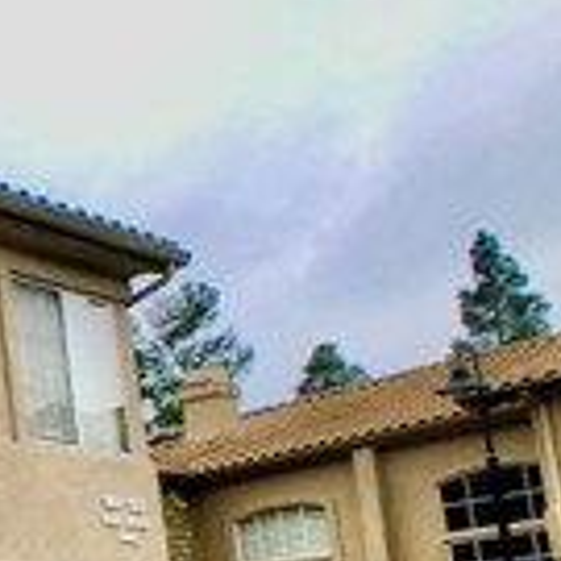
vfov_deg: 14.6
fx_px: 2145
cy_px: 565
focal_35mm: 117
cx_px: -615
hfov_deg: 12.7
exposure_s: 1/470
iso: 20
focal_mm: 4
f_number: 1.8
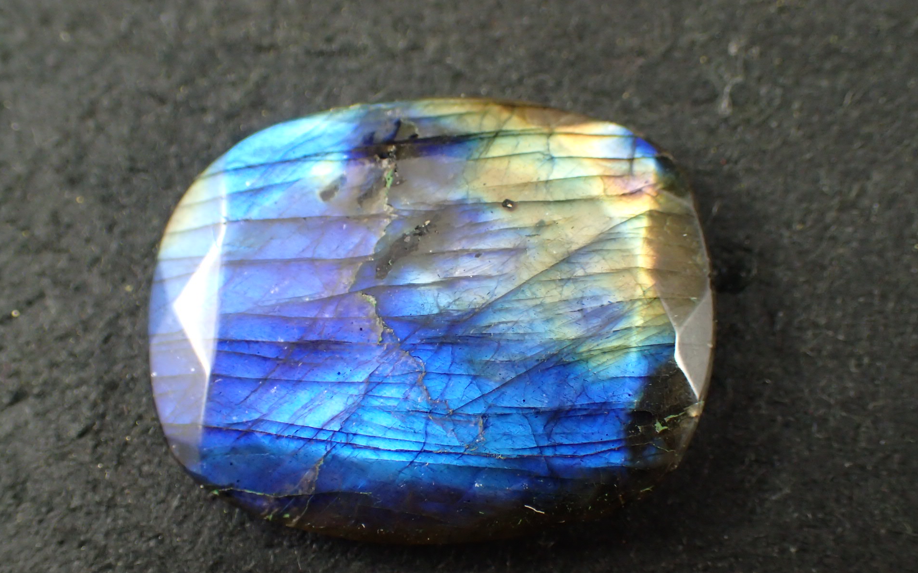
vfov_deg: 26.3
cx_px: 458
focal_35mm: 49
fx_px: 1226
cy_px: 296
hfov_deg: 41.1
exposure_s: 1/200
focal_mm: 8.41
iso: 400
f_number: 3.1
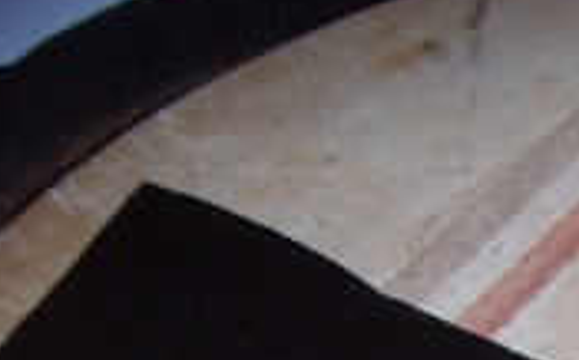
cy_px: 796
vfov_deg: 7.6
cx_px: 1085
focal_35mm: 162
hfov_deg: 11.8
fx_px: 2554
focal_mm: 6.4
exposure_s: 1/60.2
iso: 64
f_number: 3.5
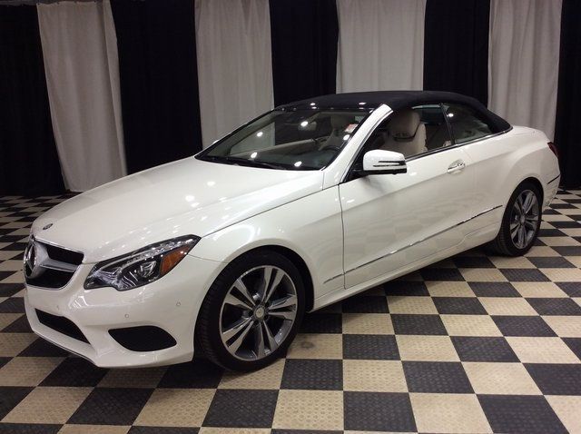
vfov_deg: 44.1
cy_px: 217
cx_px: 290
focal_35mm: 32
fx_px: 536
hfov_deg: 56.9
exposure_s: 1/40
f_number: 2.4
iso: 32
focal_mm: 3.3
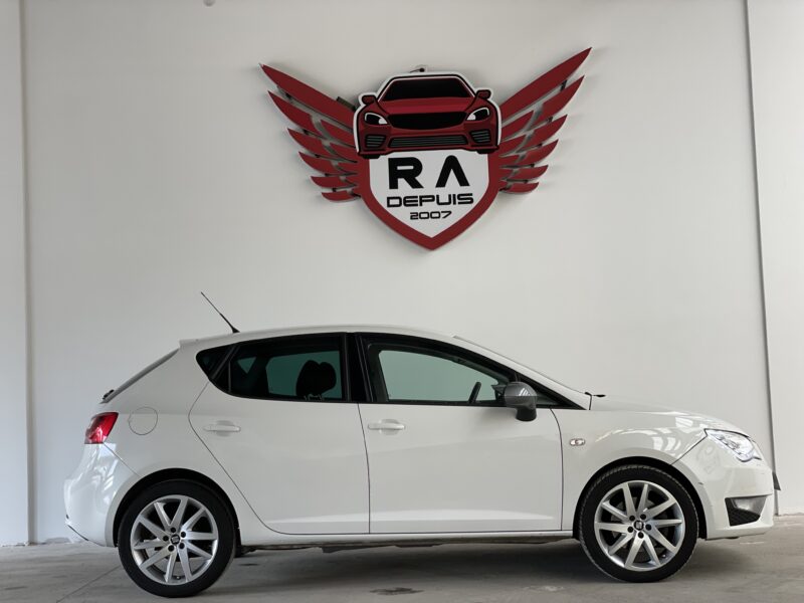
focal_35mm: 52
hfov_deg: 36.8
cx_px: 402
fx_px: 1208
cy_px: 302
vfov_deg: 28.0
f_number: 2
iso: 100
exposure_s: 1/122
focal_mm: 6
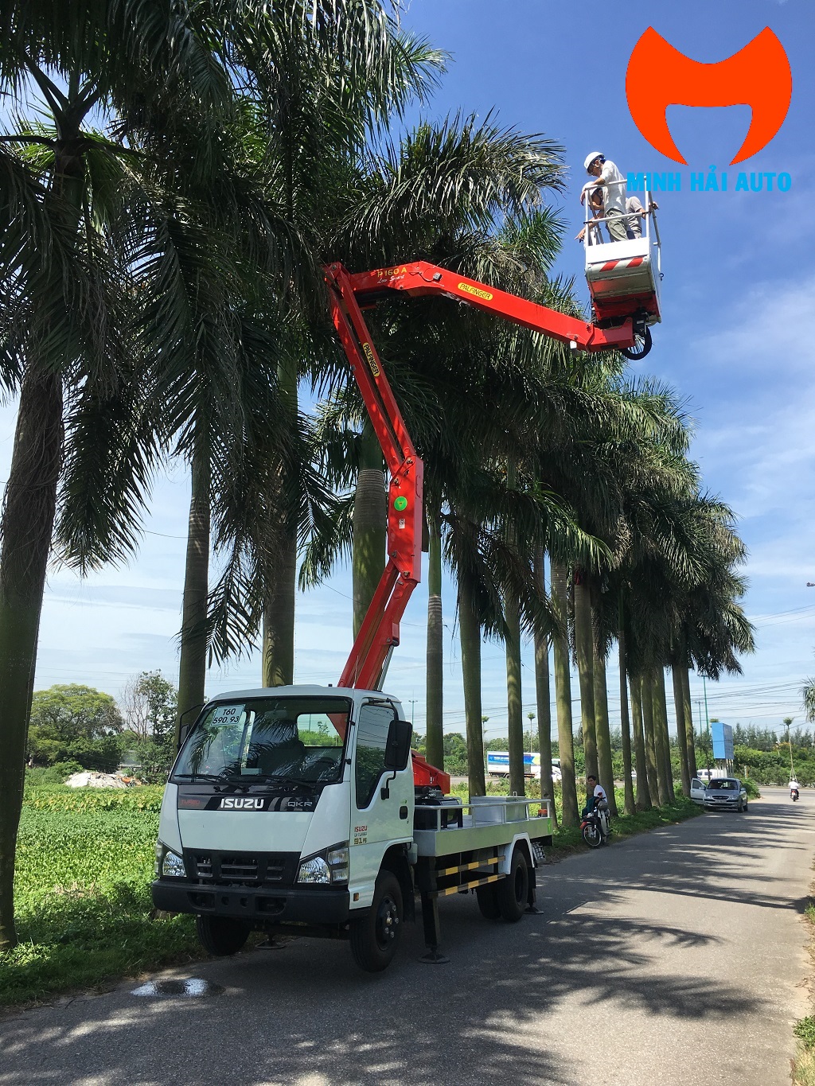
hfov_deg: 48.2
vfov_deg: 61.7
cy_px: 543
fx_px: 910
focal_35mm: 29
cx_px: 408
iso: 25
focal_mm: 4.15
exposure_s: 1/1131
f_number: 2.2
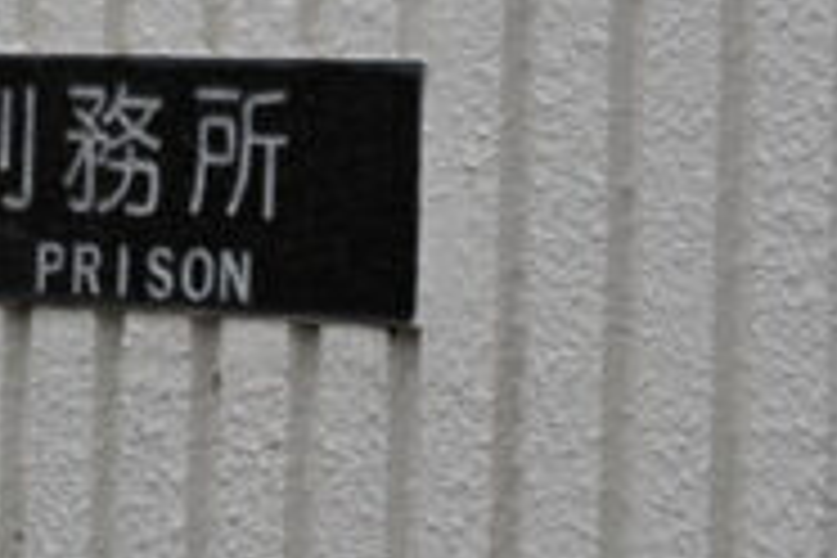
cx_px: -580
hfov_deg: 7.6
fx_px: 6138
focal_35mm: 264
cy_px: -637
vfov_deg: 5.1
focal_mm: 48
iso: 100
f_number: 9
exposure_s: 1/640
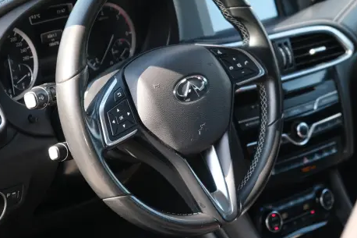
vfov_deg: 11.8
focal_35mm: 116
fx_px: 1150
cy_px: 91
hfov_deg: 17.6
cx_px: 182
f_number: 4
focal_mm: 55
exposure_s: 1/100
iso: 320
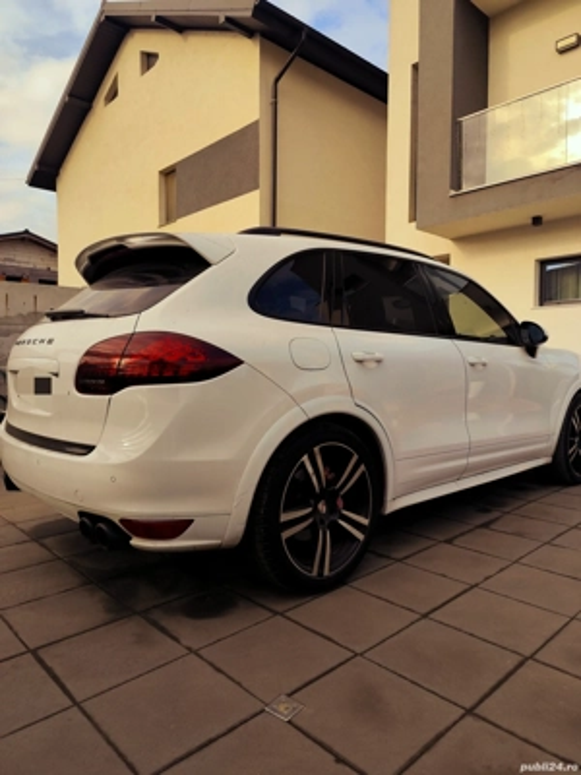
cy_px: 388
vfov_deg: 73.9
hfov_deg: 58.9
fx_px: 515
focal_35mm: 23
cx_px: 290
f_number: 1.65
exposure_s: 1/552
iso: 50
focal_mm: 6.19
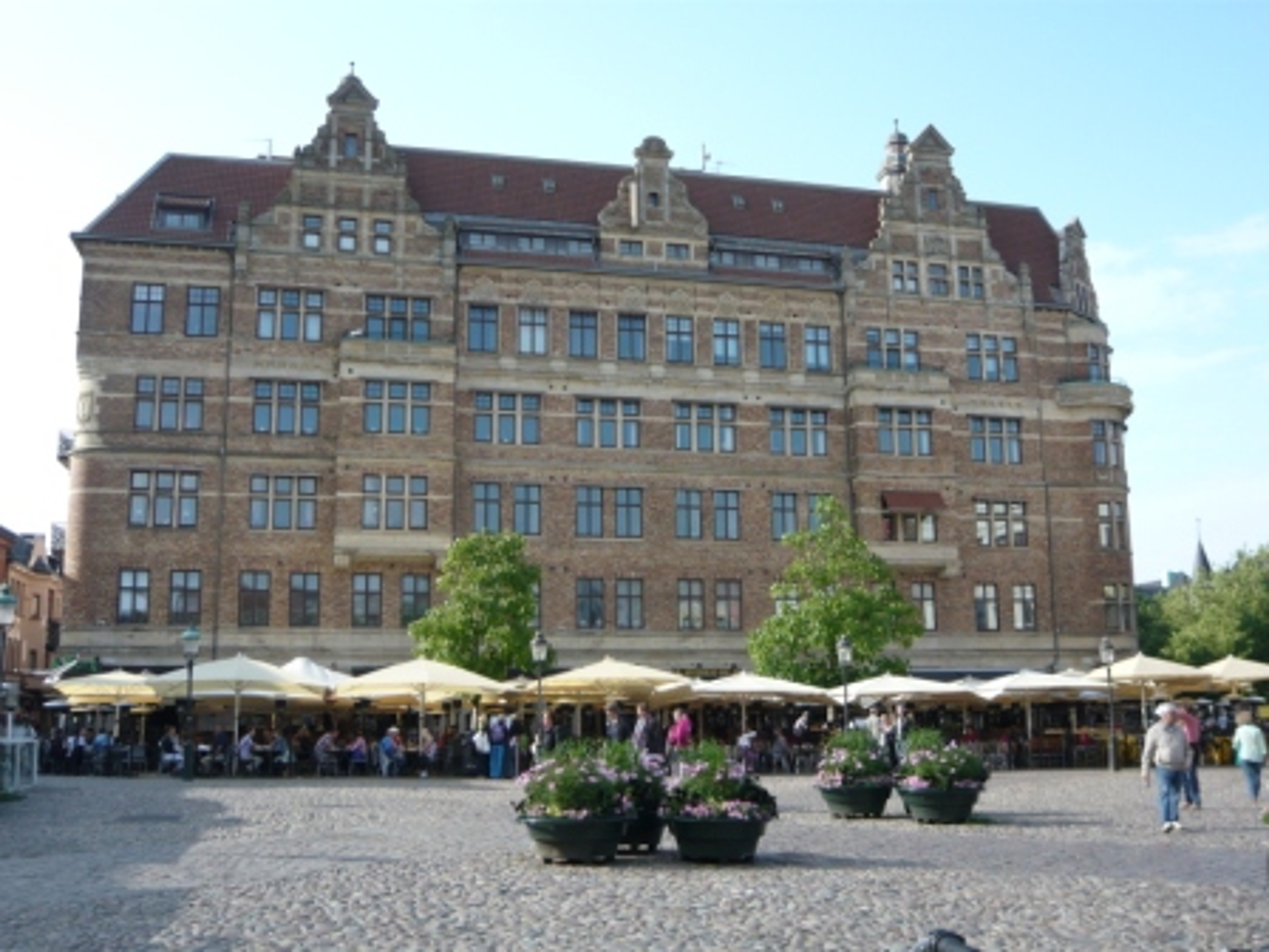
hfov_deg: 51.4
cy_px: 476
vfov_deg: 39.7
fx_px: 1320
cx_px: 634
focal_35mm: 36
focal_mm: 5.8
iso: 100
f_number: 3.1
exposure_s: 1/500
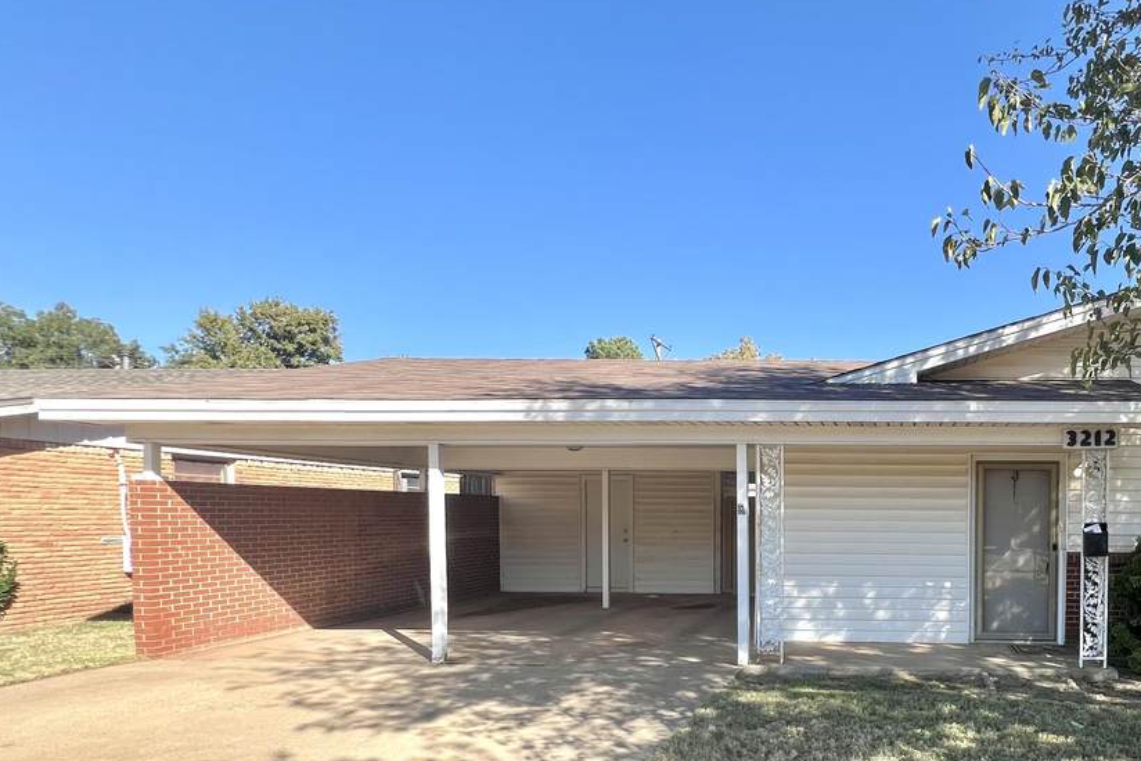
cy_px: 535
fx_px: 665
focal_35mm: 21
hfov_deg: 74.5
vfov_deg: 57.5
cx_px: 877
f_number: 1.8
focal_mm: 1.57
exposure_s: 1/1340
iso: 32
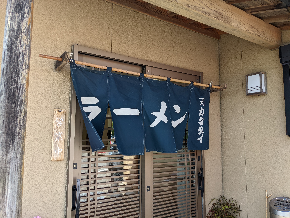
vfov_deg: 51.4
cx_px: 145
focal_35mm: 27
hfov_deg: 65.3
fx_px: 226
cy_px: 109
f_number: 1.73
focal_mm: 4.38
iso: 59
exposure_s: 1/520
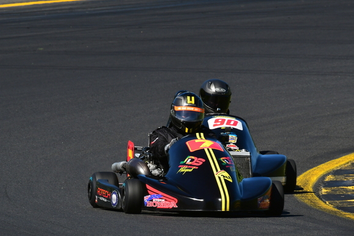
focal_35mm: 1033
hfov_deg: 2.0
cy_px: 141
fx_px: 10154
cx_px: 200
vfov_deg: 1.3
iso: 400
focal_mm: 500
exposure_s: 1/640
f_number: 11
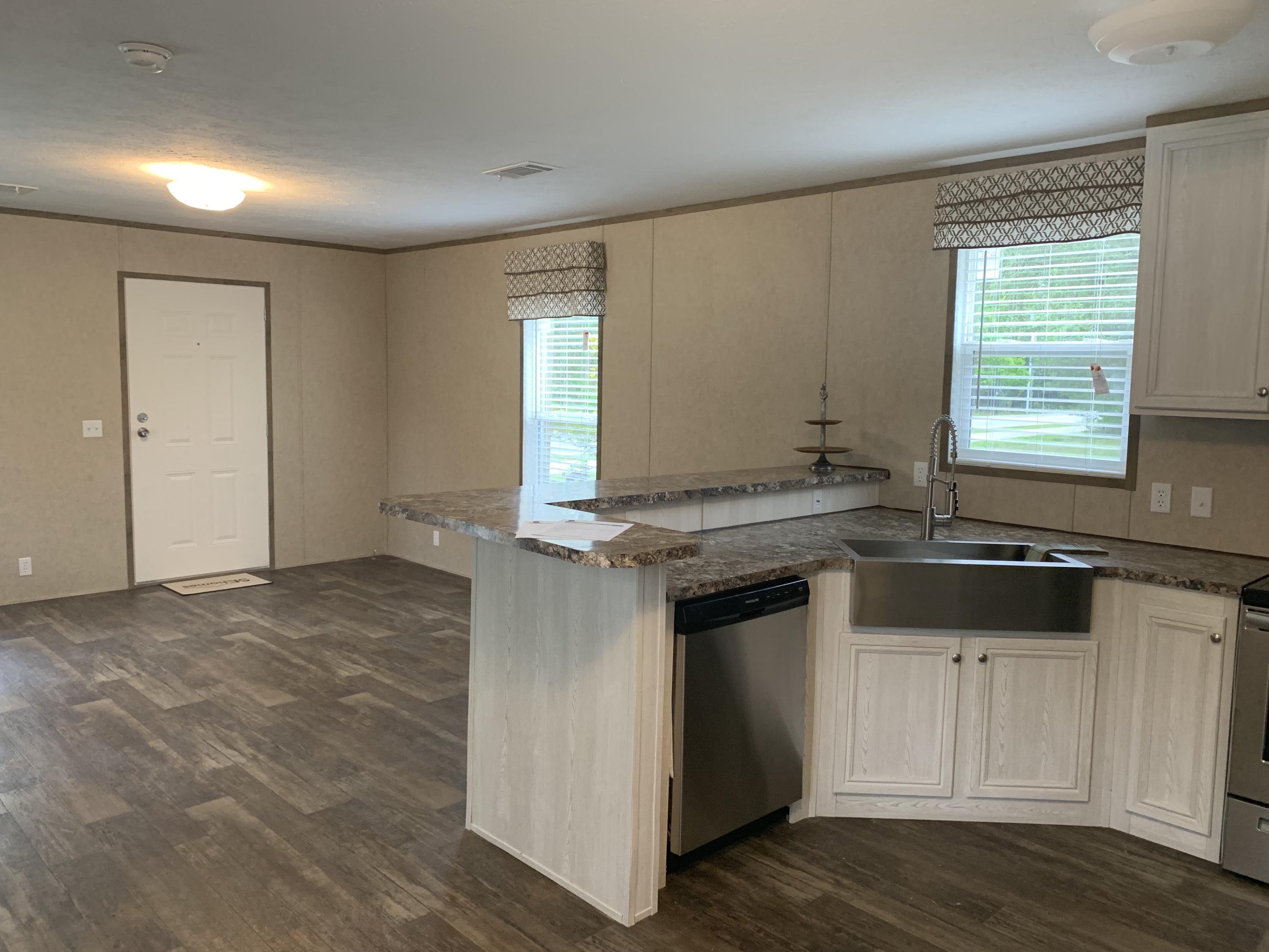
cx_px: 634
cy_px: 476
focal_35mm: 26
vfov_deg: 53.1
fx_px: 953
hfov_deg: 67.3
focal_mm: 4.25
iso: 200
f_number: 1.8
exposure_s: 1/60
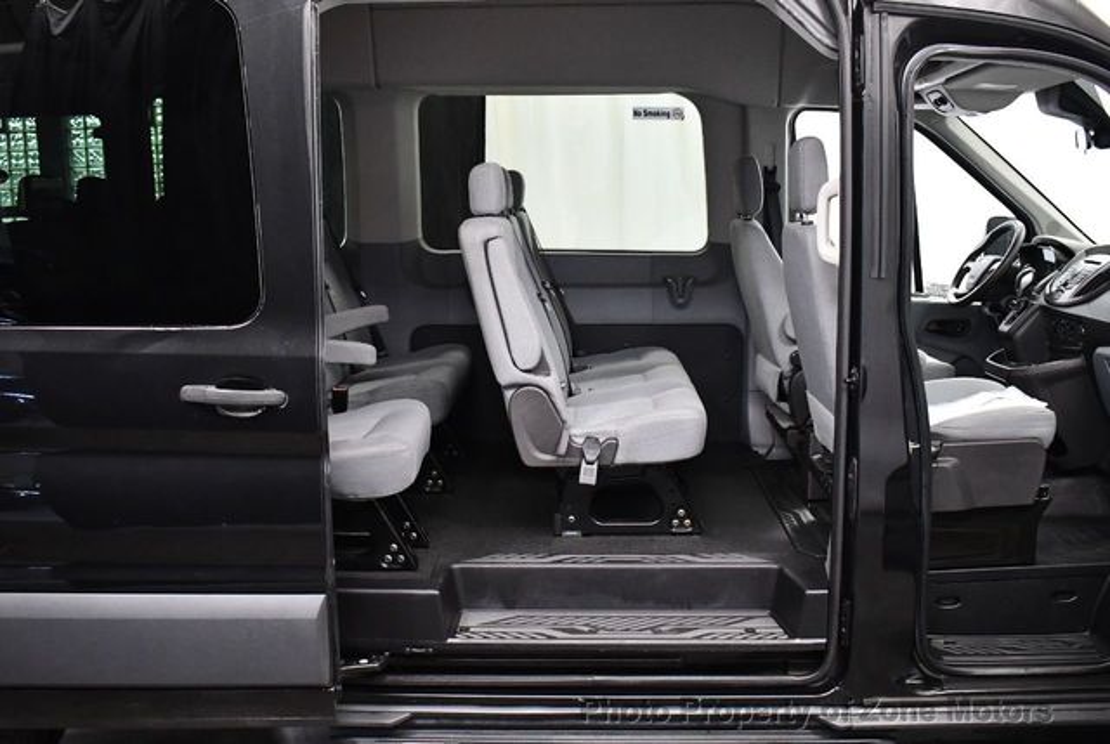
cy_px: 372
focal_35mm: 36
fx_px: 1112
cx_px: 555
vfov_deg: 37.0
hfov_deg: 53.1
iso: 3200
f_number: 3.5
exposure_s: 1/125
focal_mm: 18
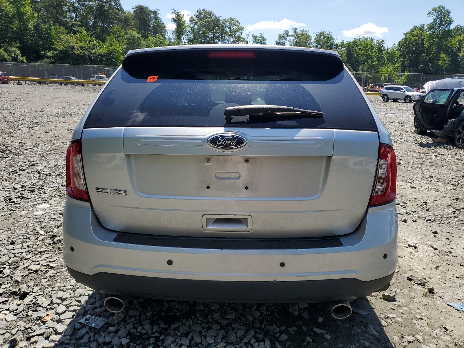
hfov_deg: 67.3
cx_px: 232
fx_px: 349
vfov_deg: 53.1
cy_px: 174
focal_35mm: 26
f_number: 1.5
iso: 50
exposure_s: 1/3333
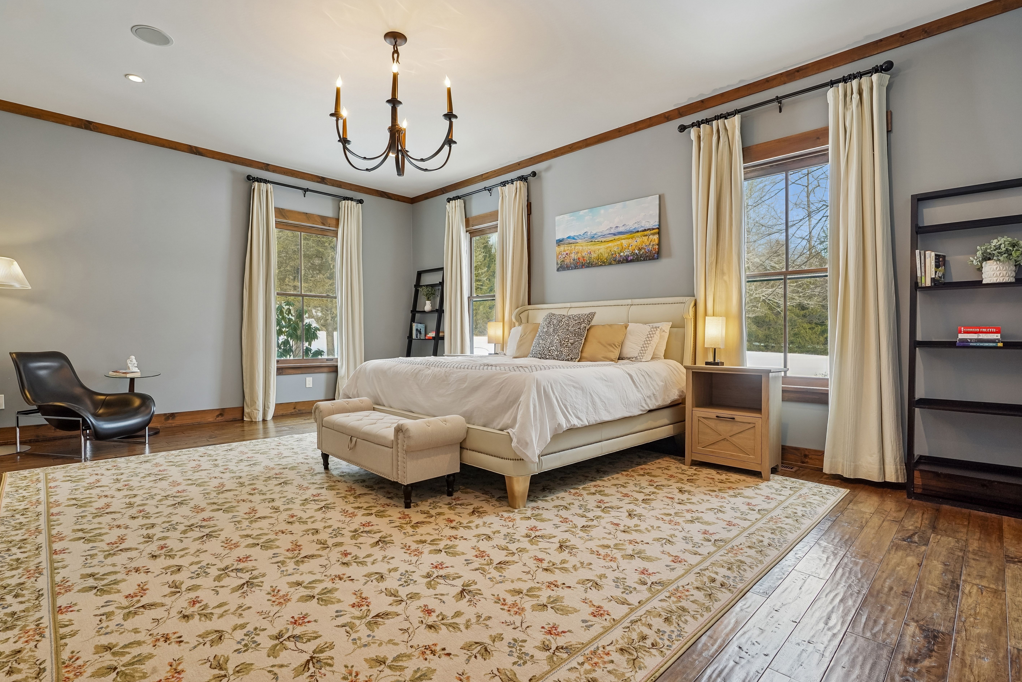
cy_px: 339
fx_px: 483
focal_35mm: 17
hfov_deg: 93.2
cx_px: 493
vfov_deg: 70.4
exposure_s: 1/40
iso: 400
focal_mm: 16
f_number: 6.3
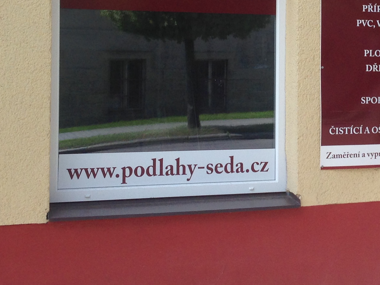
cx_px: 351
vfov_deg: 16.0
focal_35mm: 92
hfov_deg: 20.8
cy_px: 60
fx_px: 1010
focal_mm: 4.12
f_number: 2.4
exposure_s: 1/733
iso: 50
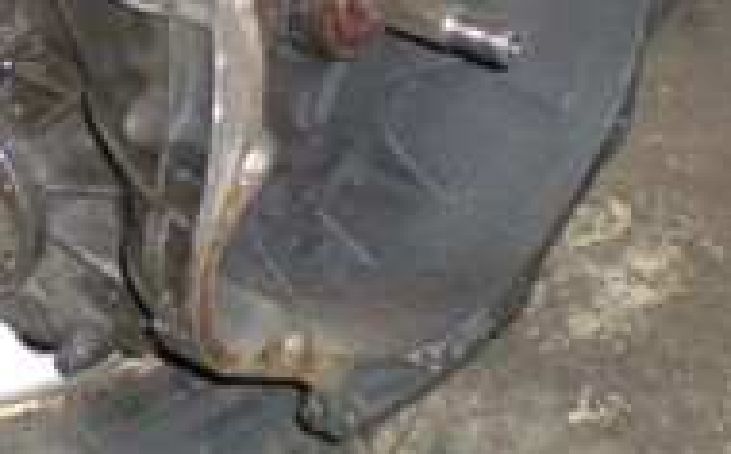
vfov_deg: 9.5
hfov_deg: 15.1
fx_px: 2705
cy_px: 0
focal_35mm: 136
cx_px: 15
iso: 489
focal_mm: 6.3
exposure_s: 1/60
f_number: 3.1
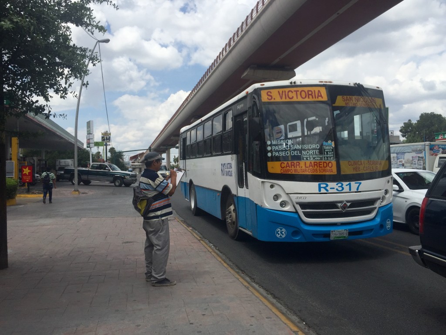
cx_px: 223
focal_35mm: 29
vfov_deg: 48.2
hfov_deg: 61.7
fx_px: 374
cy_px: 168
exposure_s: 1/3300
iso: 32
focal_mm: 4.15
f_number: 2.2
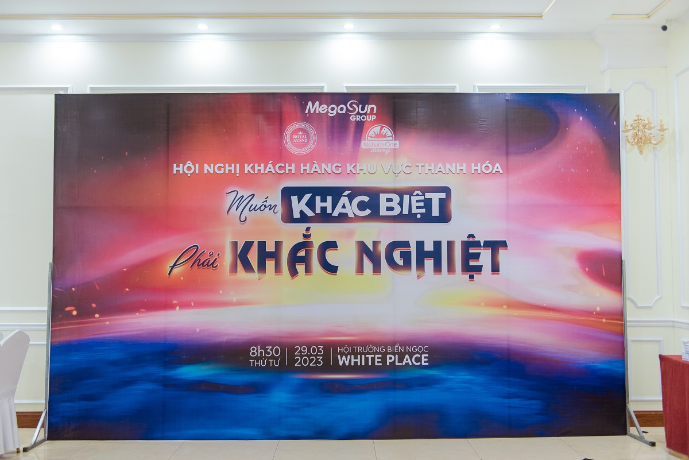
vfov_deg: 38.9
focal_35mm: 34
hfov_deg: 55.8
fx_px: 651
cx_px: 344
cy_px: 230
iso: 640
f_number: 2.8
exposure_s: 1/160
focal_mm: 34
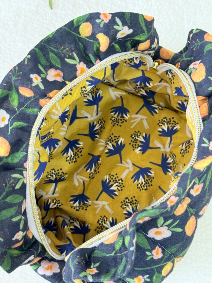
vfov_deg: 39.7
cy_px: 142
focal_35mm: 48
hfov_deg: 30.3
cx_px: 106
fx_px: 392
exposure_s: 1/60
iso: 250
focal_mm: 6.76
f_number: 1.78
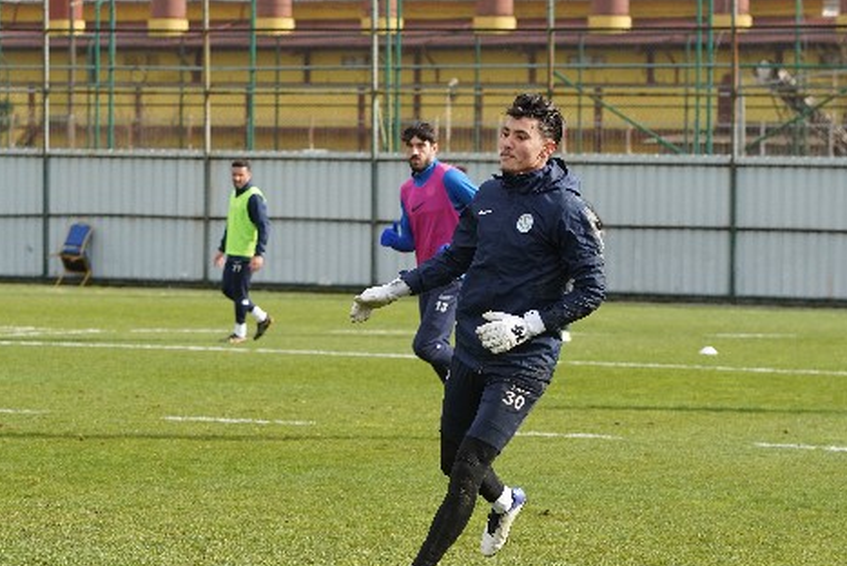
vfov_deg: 8.0
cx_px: 424
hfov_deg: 11.9
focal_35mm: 172
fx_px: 4049
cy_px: 273
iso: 640
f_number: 5.6
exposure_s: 1/1250
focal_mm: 120
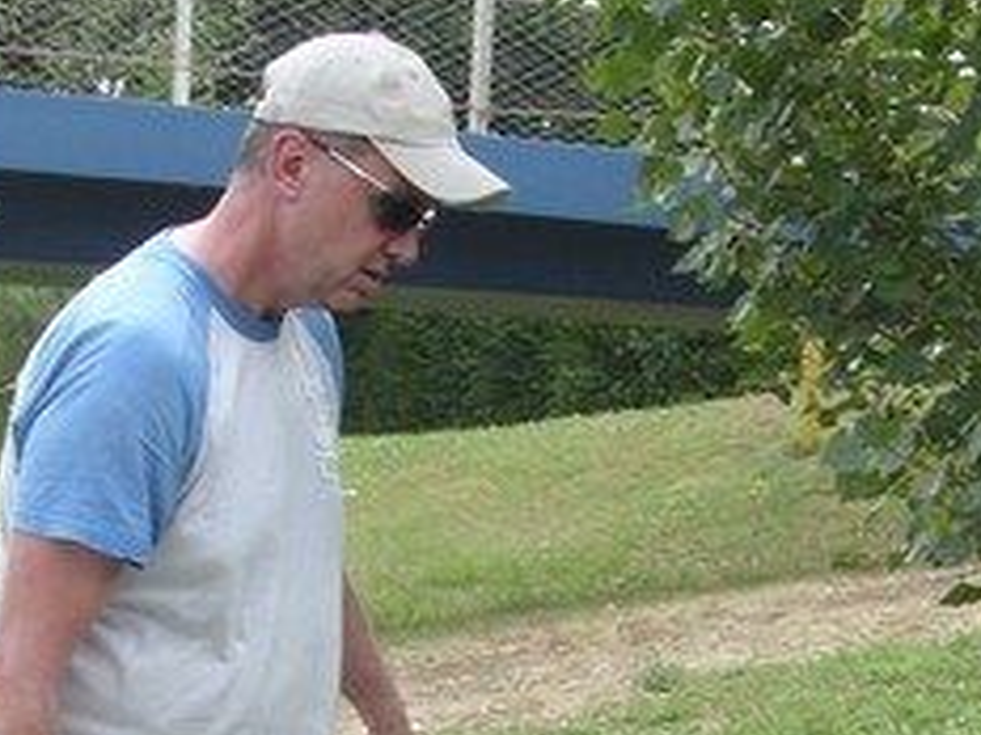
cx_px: 575
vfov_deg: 11.7
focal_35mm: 123
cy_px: 1014
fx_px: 3486
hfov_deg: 16.0
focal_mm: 6.3
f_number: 2.8
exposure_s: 1/284
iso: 50
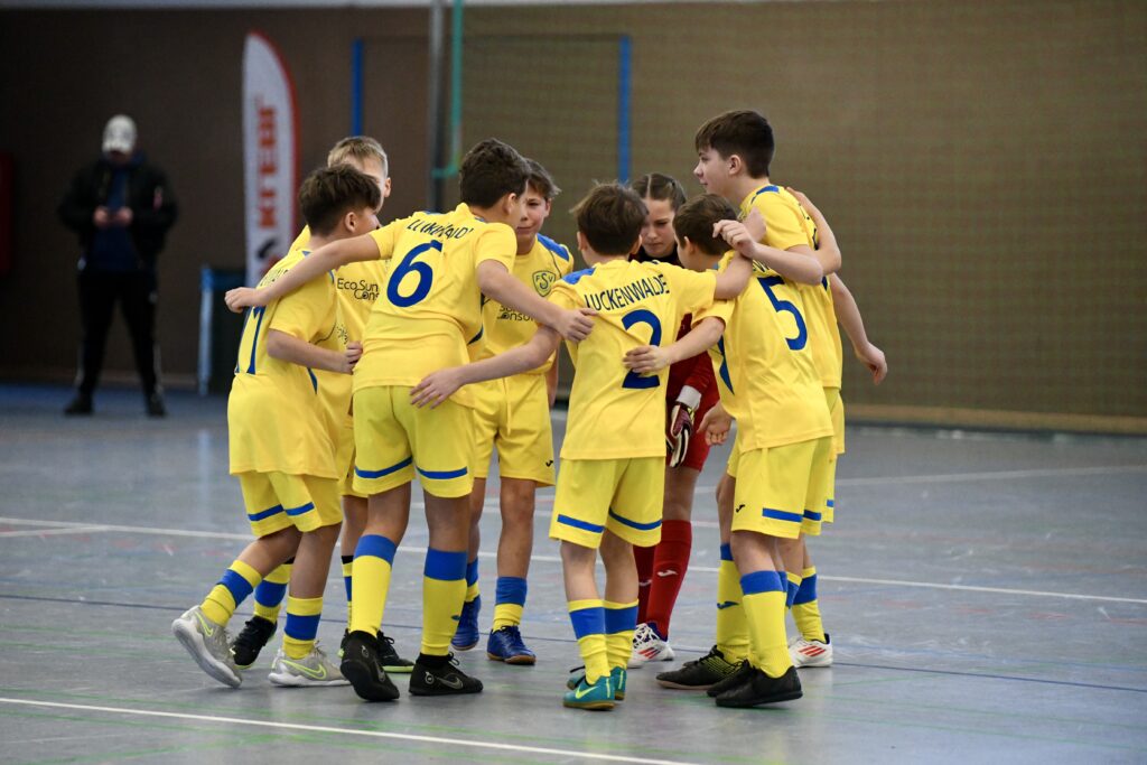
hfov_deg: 13.2
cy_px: 382
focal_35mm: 155
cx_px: 574
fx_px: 4939
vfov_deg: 8.9
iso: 8000
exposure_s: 1/1600
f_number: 2.8
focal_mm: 155
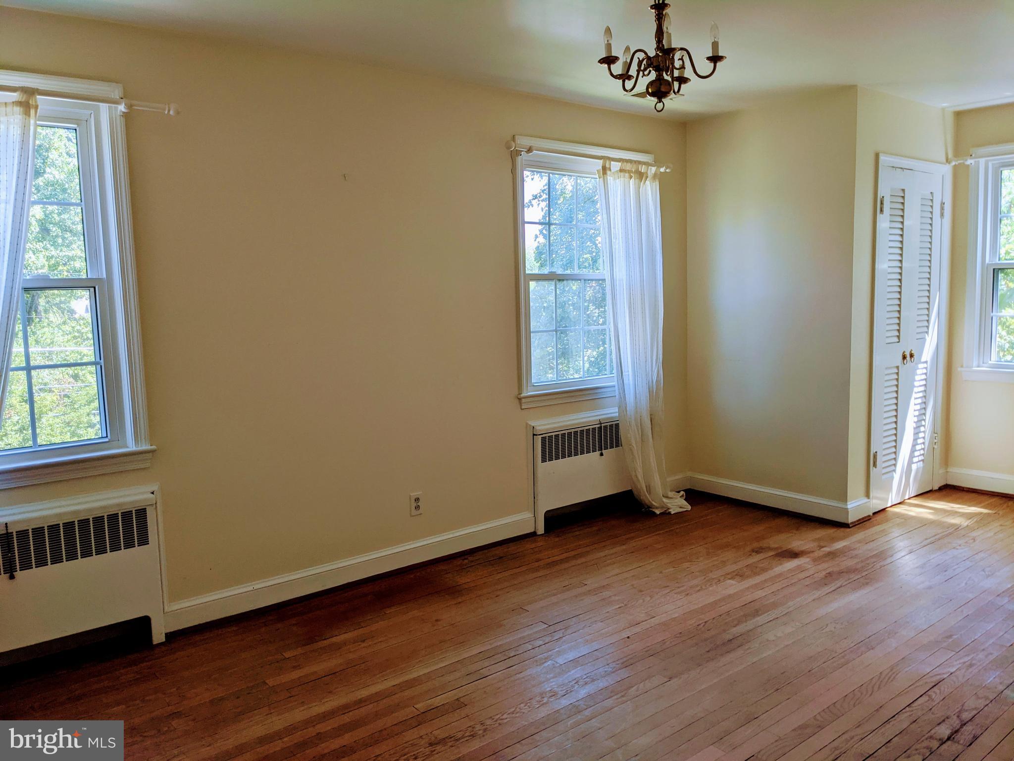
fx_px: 791
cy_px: 380
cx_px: 507
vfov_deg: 51.4
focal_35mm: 27
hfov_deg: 65.3
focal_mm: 4.38
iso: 54
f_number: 1.73
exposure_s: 1/183
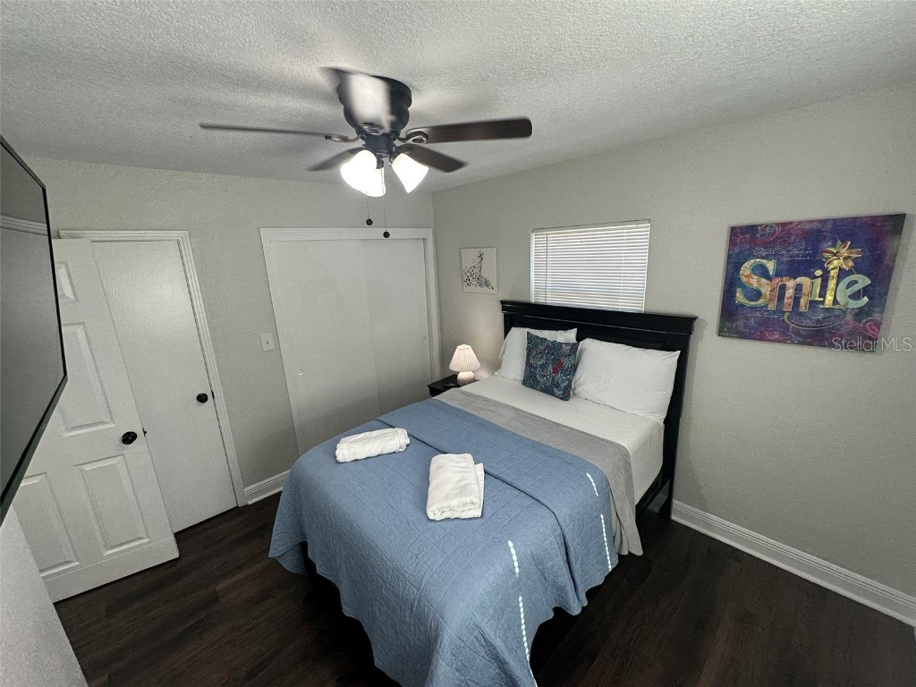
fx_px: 370
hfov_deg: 102.1
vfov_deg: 85.7
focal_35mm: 14
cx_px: 458
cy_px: 344
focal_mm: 2.22
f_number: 2.2
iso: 125
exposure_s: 1/120
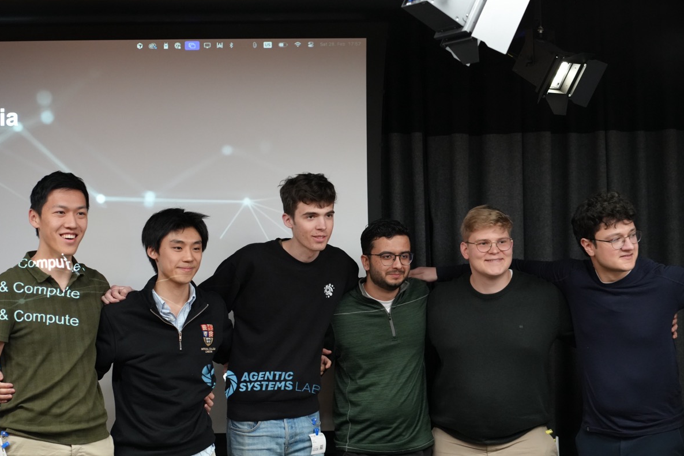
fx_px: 1634
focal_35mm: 86
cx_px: 343
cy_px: 226
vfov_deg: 15.9
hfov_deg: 23.6
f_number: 4
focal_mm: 85
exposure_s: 1/100
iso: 5000
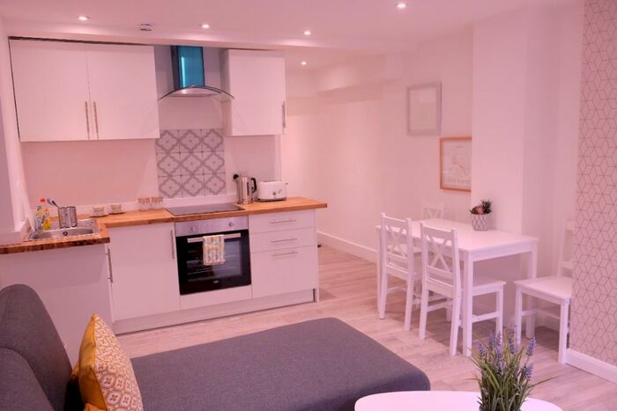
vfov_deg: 45.0
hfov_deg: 63.6
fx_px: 497
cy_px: 206
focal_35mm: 29
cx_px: 308
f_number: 5
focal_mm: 19.6
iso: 800
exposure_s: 1/45
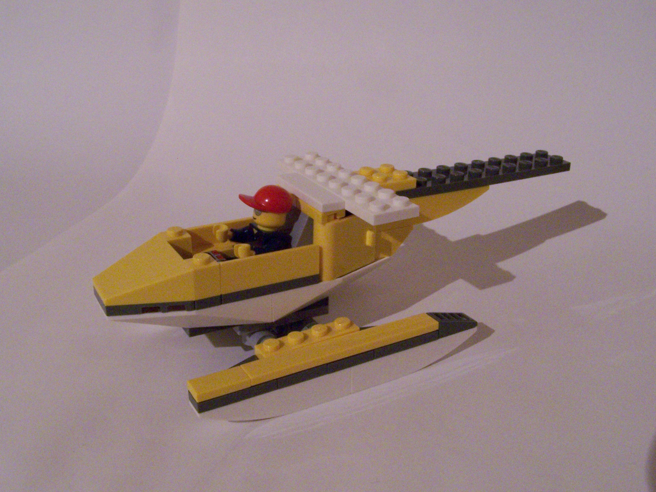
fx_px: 720
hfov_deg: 49.0
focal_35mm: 38
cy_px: 246
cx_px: 328
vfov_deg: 37.7
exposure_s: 1/4
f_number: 7.1
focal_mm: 6.3
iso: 400
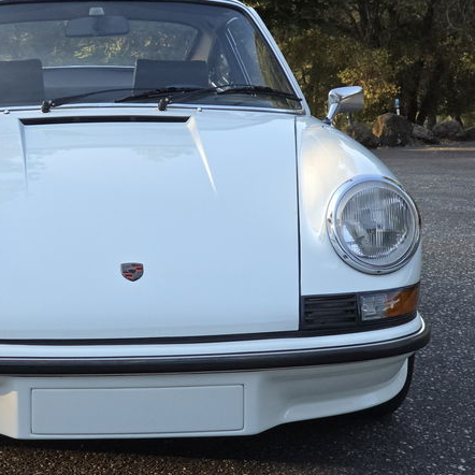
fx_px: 1646
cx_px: 131
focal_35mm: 106
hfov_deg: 16.4
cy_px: 218
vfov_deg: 16.4
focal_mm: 7.9
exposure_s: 1/207
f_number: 2.4
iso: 50
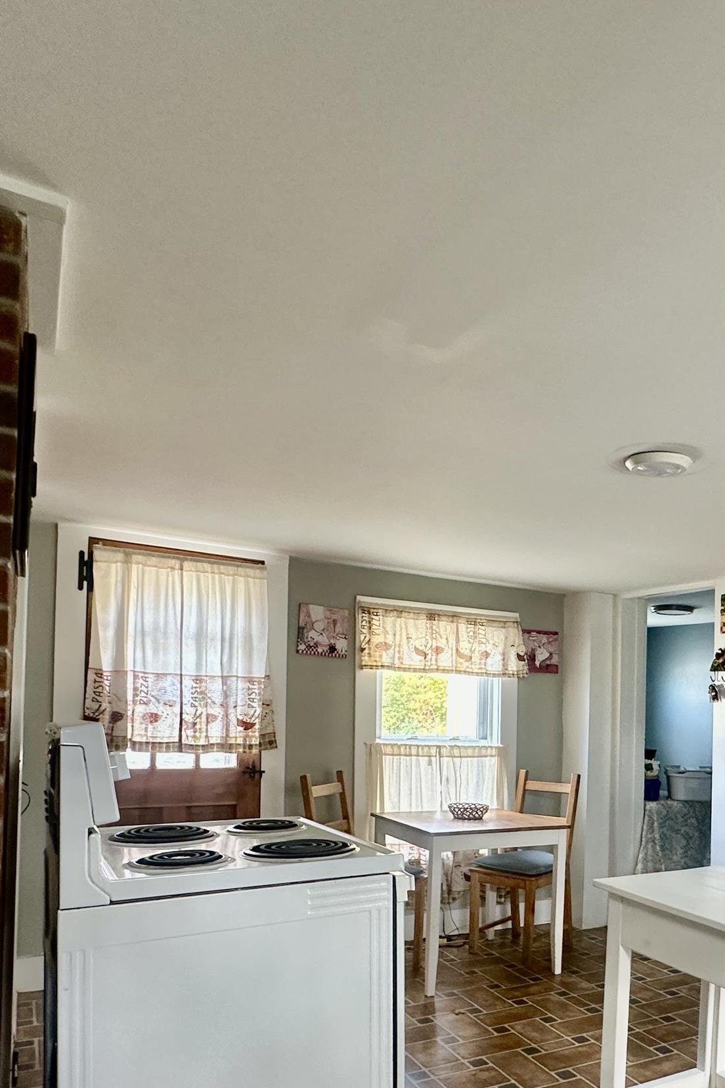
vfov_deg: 65.7
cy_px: 719
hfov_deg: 46.0
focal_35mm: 27
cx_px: 552
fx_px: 816
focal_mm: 2.22
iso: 250
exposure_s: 1/99
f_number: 2.2
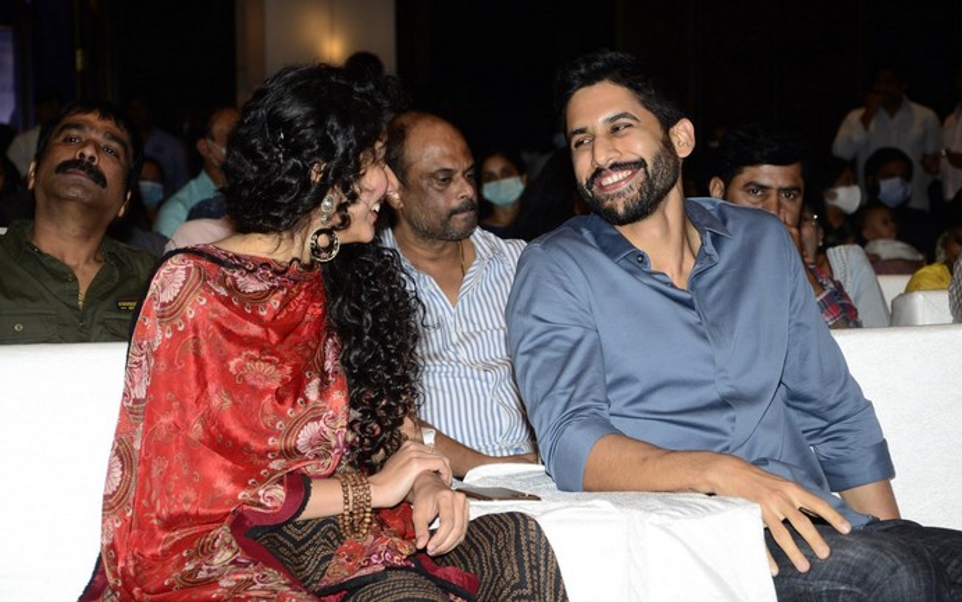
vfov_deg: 12.1
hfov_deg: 19.3
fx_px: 2832
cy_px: 289
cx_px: 482
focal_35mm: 108
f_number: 6.7
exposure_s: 1/125
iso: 500
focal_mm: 70
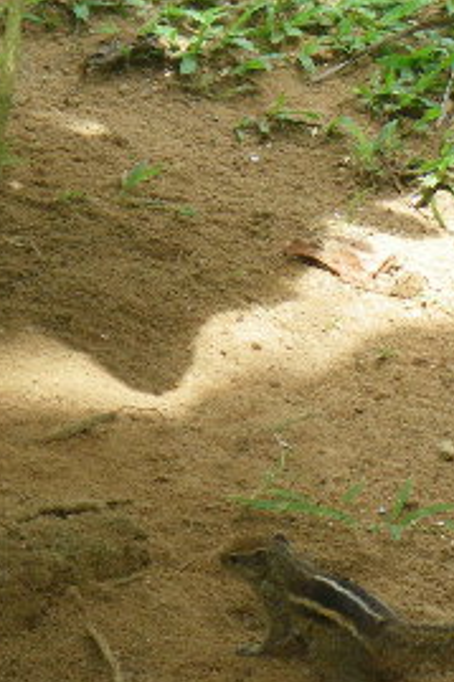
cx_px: 311
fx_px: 4811
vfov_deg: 8.1
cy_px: 499
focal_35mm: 254
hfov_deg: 5.4
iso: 125
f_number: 4.8
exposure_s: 1/100
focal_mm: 13.7
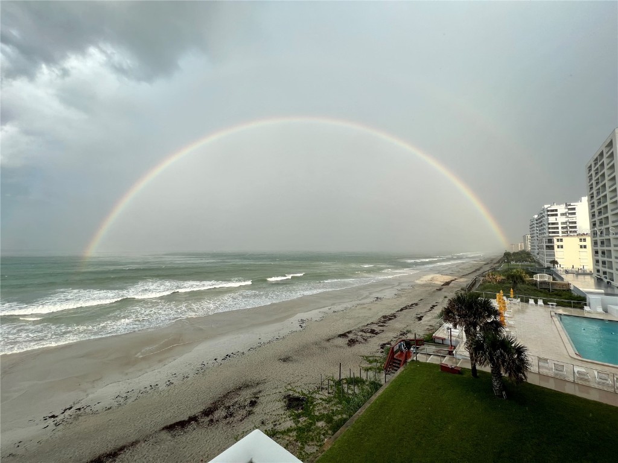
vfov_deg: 89.9
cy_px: 232
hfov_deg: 106.2
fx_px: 232
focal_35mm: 13
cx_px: 309
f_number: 1.8
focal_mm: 1.57
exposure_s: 1/1727
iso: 32
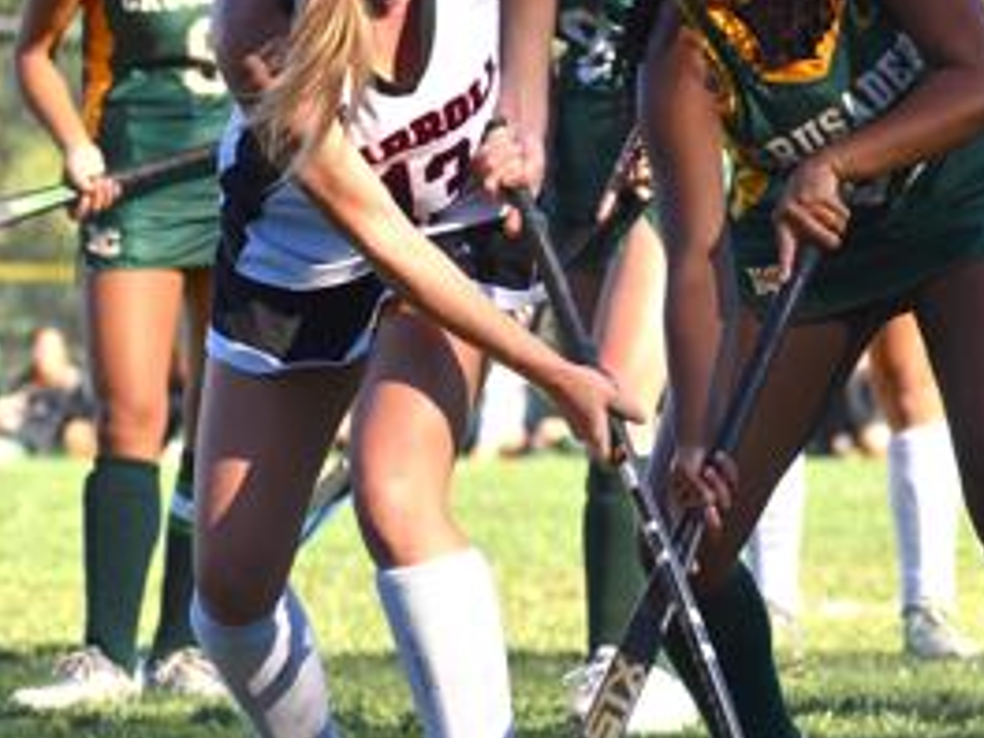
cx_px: 634
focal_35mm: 400
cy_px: 358
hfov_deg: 5.0
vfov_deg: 3.7
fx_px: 11370
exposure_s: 1/1600
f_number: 5.6
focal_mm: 122
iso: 400
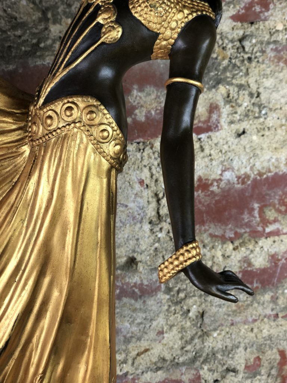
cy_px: 192
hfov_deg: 28.0
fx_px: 575
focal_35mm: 52
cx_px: 144
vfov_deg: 36.8
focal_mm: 6
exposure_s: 1/50
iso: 32
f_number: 2.4
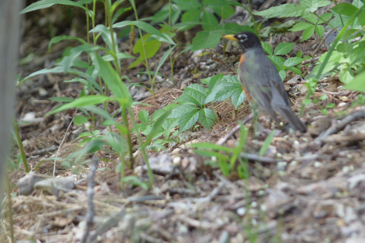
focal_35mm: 399
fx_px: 4039
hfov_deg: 5.2
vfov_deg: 3.4
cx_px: 240
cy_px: 96
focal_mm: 185
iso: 800
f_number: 5
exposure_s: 1/250
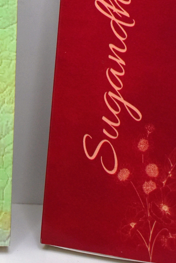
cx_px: -72
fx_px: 1026
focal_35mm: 140
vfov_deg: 14.4
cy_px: -18
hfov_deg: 9.6
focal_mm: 24
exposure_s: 1/250
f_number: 3.8
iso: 450
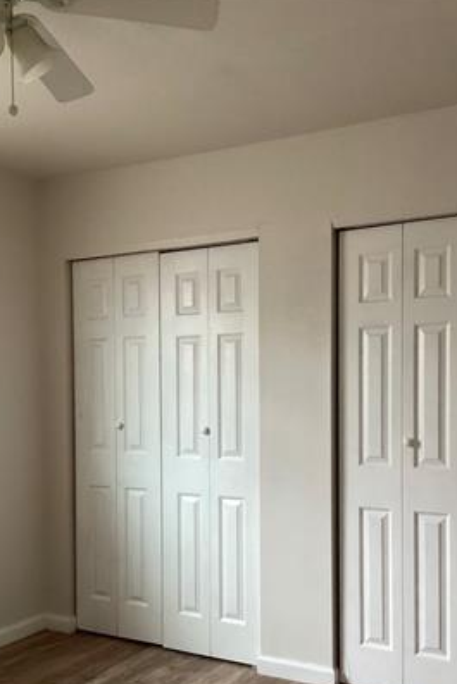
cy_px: 403
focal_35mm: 39
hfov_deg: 34.2
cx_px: 228
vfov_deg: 49.3
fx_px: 742
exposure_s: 1/40
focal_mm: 3.3
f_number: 2.4
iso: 250
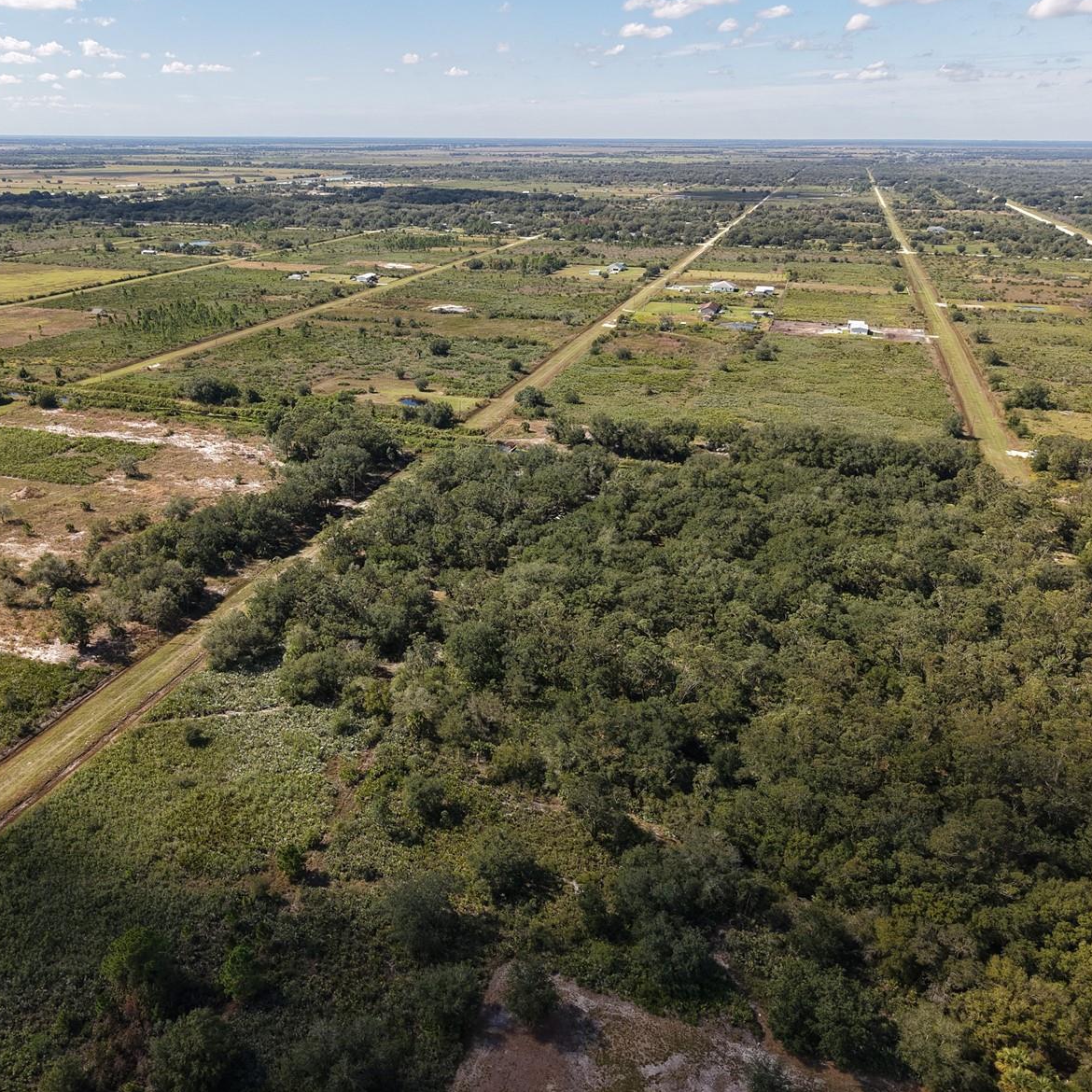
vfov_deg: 55.6
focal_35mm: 29
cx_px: 425
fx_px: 1035
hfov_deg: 55.1
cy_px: 535
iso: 180
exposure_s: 1/100
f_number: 1.8
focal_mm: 8.67
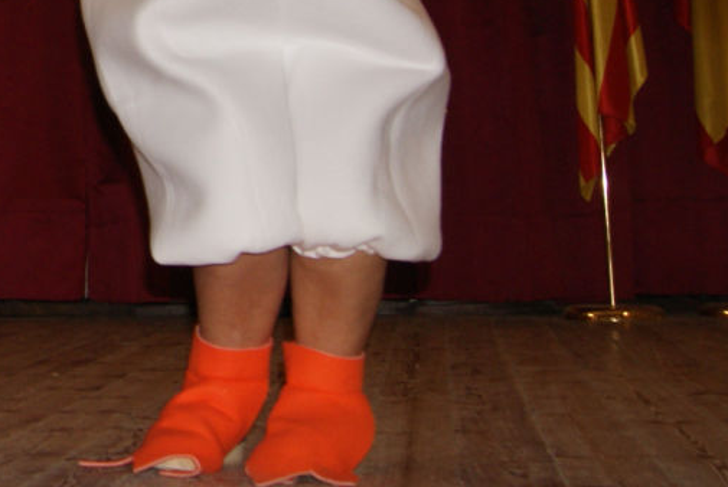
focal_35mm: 95
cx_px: -388
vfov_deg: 13.9
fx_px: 1923
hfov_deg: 18.7
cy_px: -136
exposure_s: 1/60
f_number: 5.6
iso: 400
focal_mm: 20
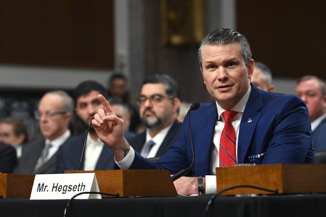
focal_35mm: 175
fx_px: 1584
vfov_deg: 7.8
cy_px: 108
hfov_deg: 11.7
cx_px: 163
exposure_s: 1/200
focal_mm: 175
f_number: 5
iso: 4000
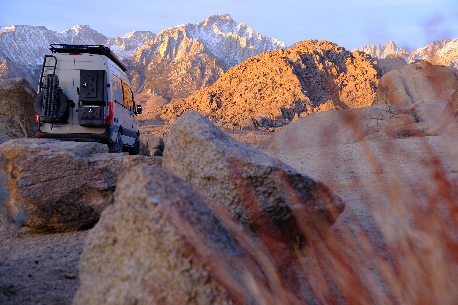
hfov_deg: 42.7
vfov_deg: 29.2
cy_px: 152
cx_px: 229
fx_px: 585
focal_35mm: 46
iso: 500
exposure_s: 1/125
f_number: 4.3
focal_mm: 30.9
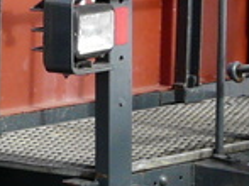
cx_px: -322
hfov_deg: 6.2
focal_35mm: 306
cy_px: 14
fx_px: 2199
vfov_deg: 4.8
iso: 100
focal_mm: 7.4
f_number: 5
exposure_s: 1/250
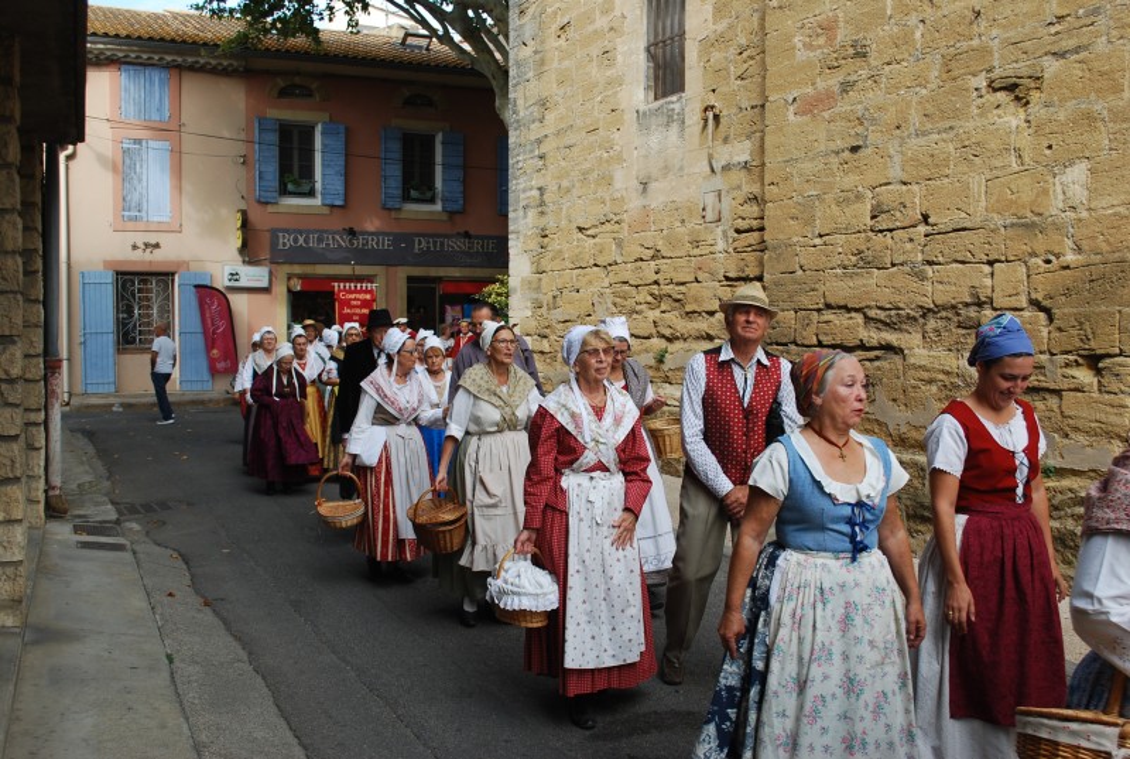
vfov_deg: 37.0
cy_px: 380
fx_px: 1132
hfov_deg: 53.0
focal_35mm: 36
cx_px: 565
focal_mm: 24
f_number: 6.3
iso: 100
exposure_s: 1/160
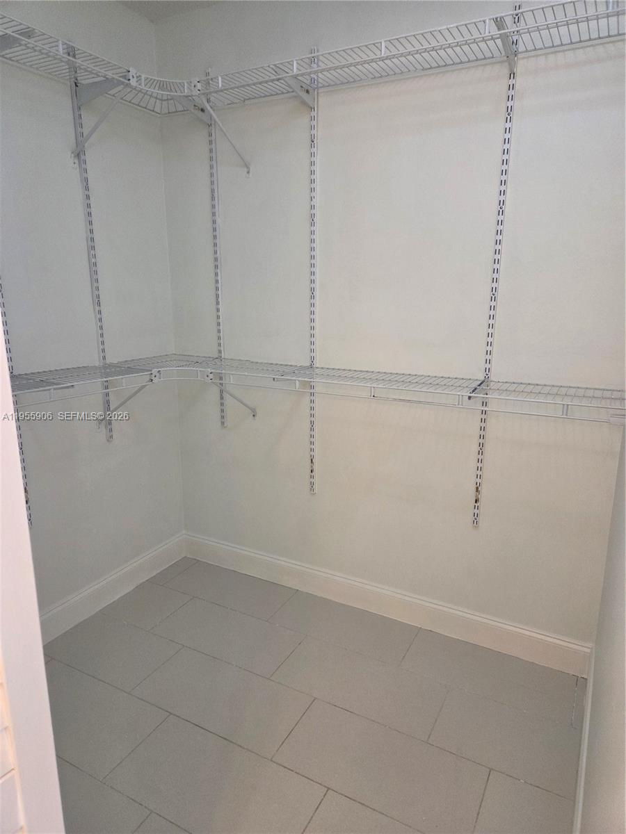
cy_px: 417
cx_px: 313
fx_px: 555
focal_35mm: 23
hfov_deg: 58.9
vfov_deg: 73.9
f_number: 1.8
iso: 320
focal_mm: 5.4
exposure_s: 1/120
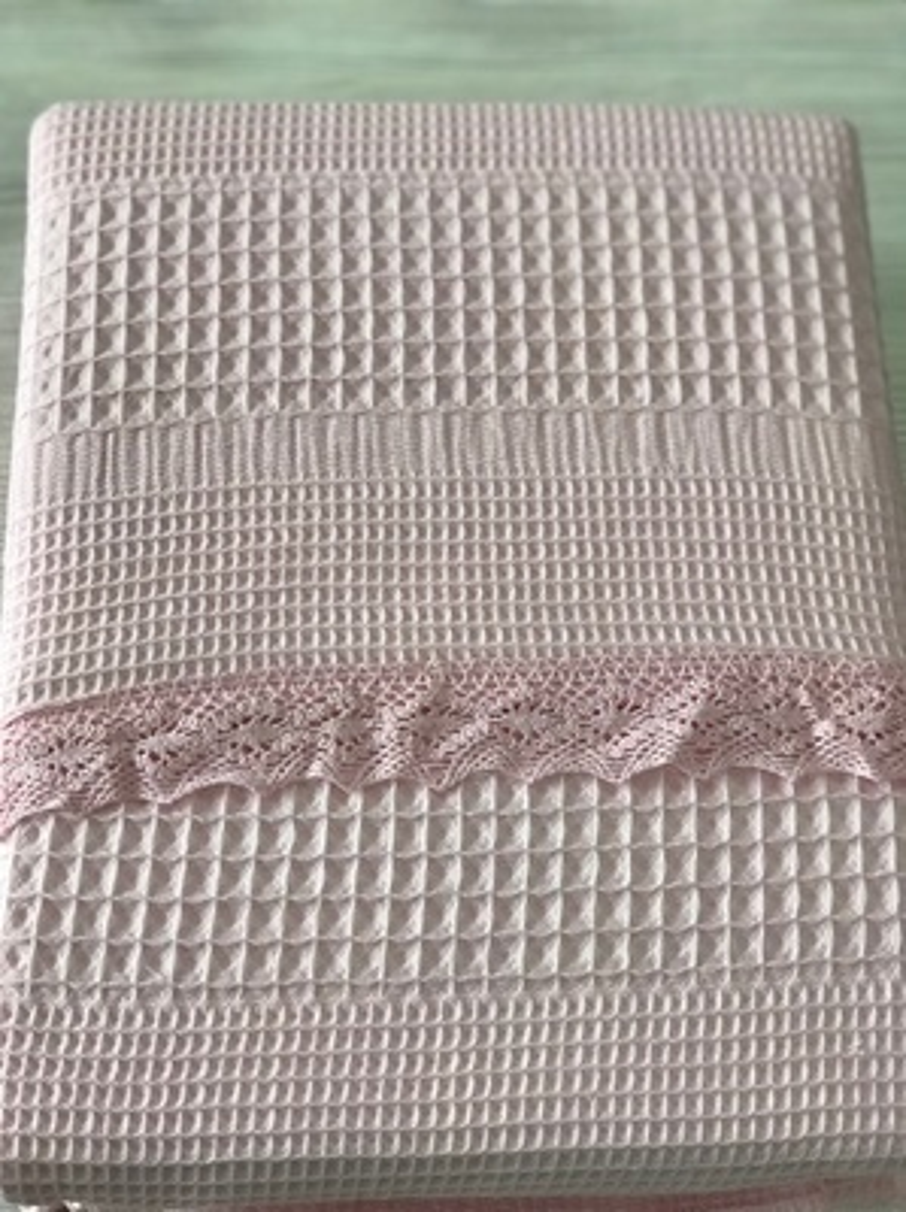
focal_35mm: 57
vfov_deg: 33.8
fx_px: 1993
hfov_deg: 25.6
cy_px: 606
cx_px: 453
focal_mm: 6.6
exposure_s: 1/50
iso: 50
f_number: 2.8
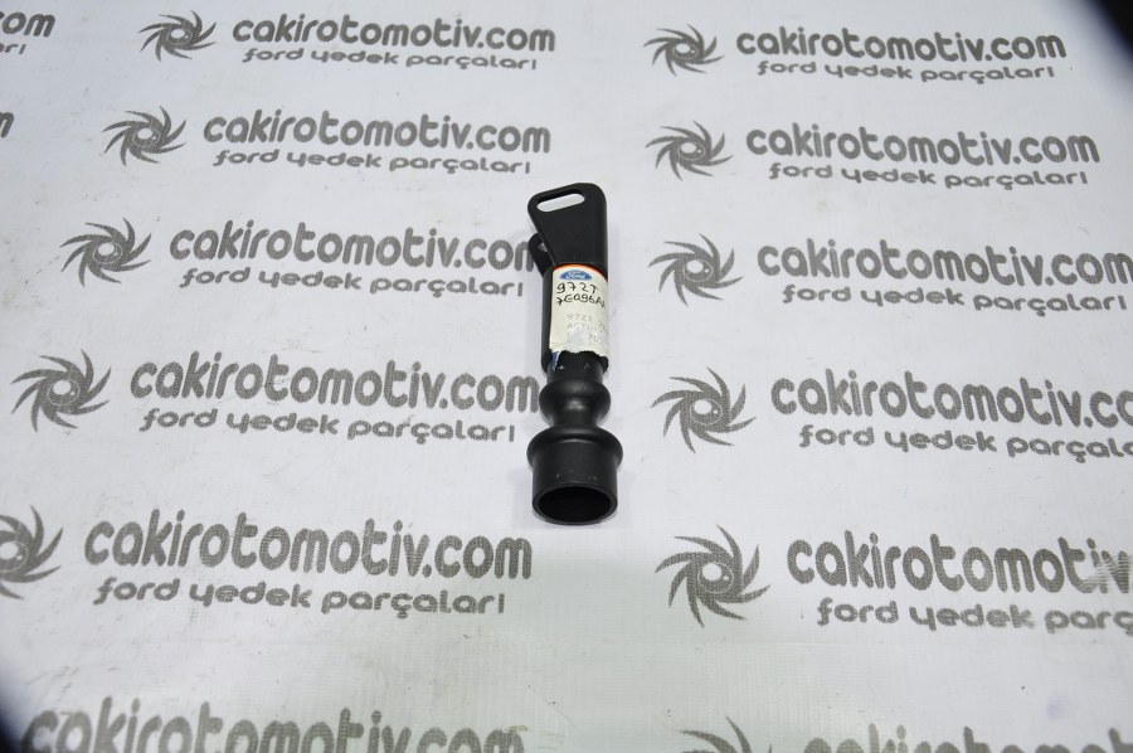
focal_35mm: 38
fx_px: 1179
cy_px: 376
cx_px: 566
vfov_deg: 35.4
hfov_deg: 51.3
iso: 200
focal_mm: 25
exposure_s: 1/40
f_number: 5
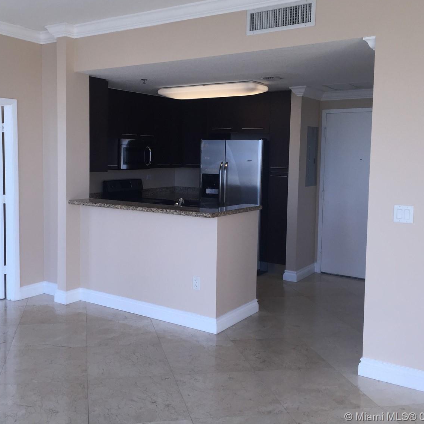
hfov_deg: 45.8
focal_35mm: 36
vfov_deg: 46.0
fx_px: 499
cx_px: 168
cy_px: 201
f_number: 2.2
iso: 50
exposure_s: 1/120
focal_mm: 4.15
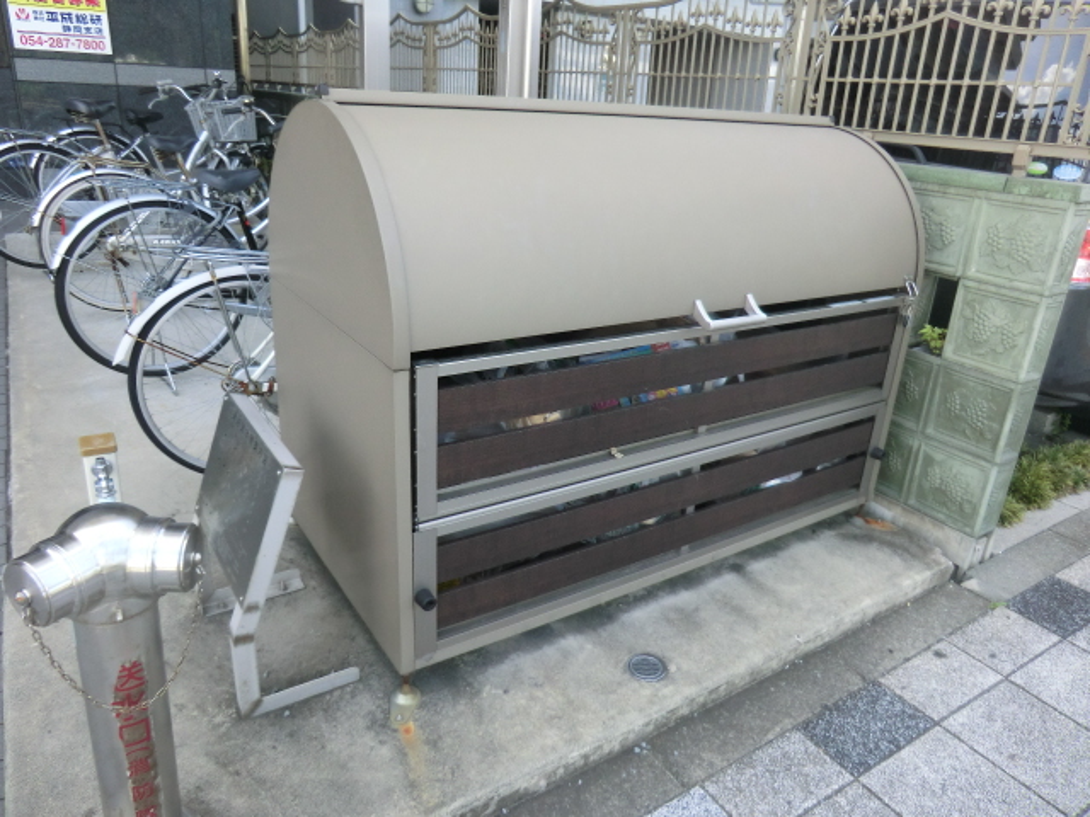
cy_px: 408
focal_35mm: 24
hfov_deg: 71.6
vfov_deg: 56.8
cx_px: 545
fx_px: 756
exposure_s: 1/250
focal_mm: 4.3
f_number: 3.2
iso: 160
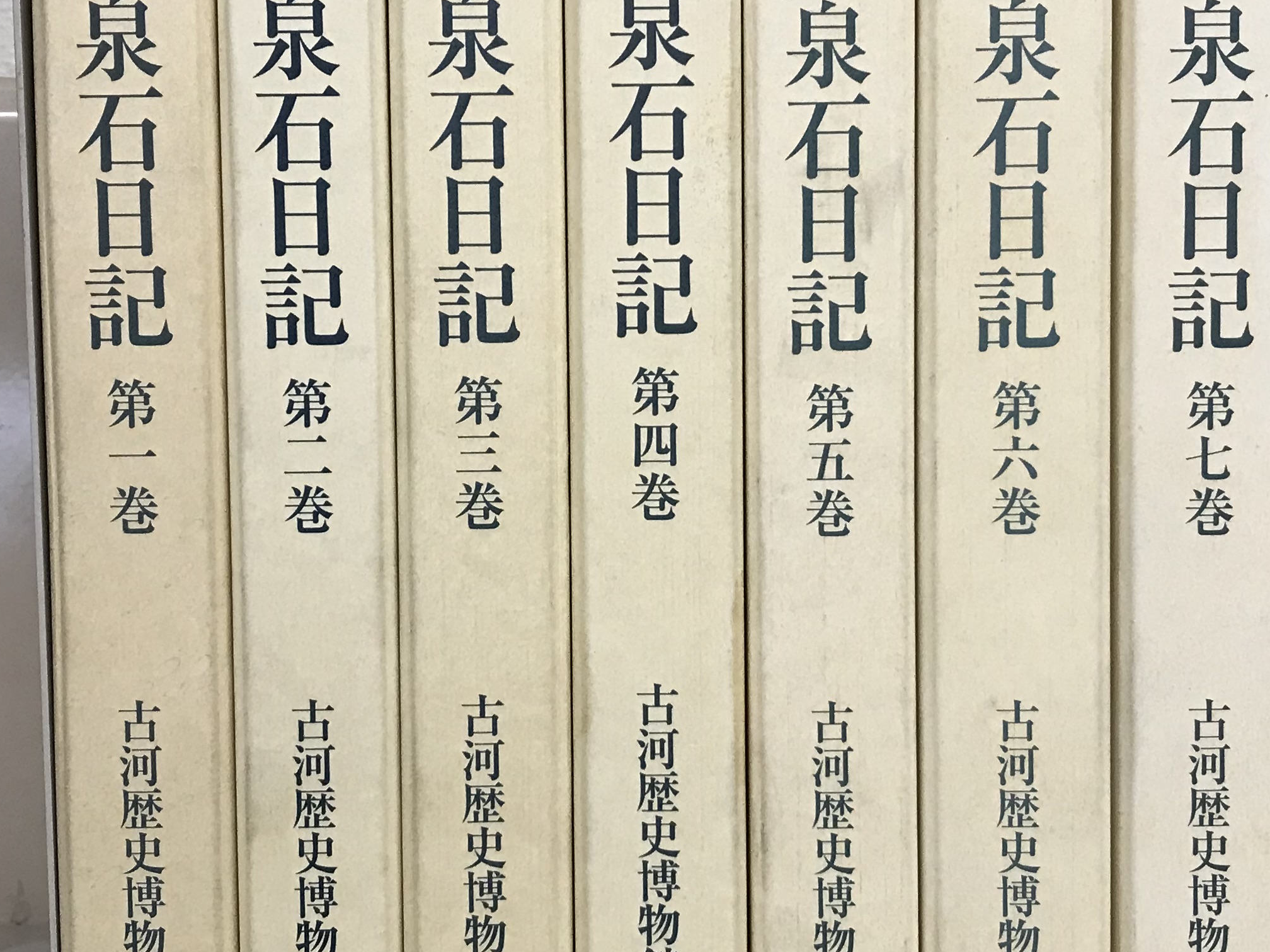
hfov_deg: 34.3
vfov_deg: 26.1
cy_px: 466
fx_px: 2055
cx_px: 666
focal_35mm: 56
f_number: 1.8
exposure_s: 1/25
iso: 40
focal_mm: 3.99
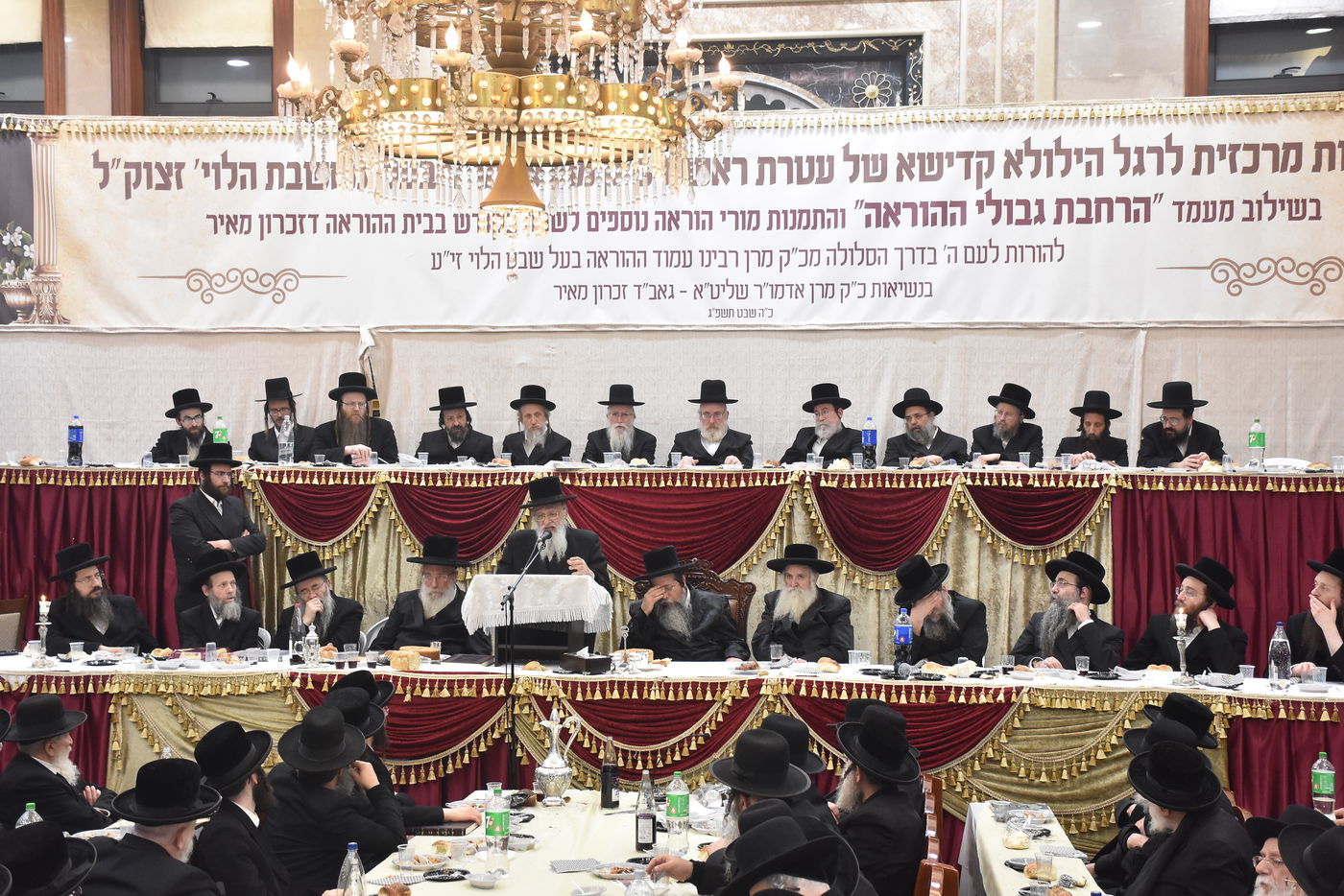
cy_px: 448
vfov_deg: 25.8
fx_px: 1960
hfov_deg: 37.8
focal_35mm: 52
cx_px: 672
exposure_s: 1/100
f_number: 6.3
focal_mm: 35
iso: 2000
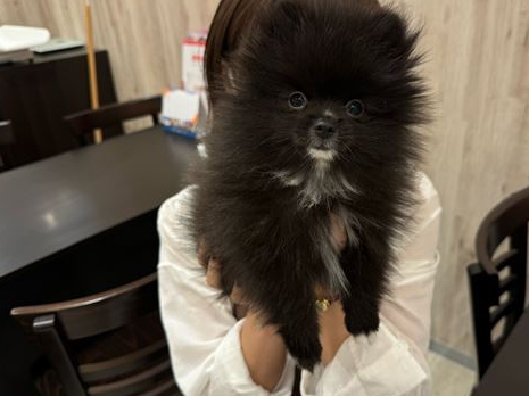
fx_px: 473
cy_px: 209
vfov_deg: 45.4
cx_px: 311
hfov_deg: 58.0
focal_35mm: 31
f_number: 1.78
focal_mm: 6.76
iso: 100
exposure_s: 1/120
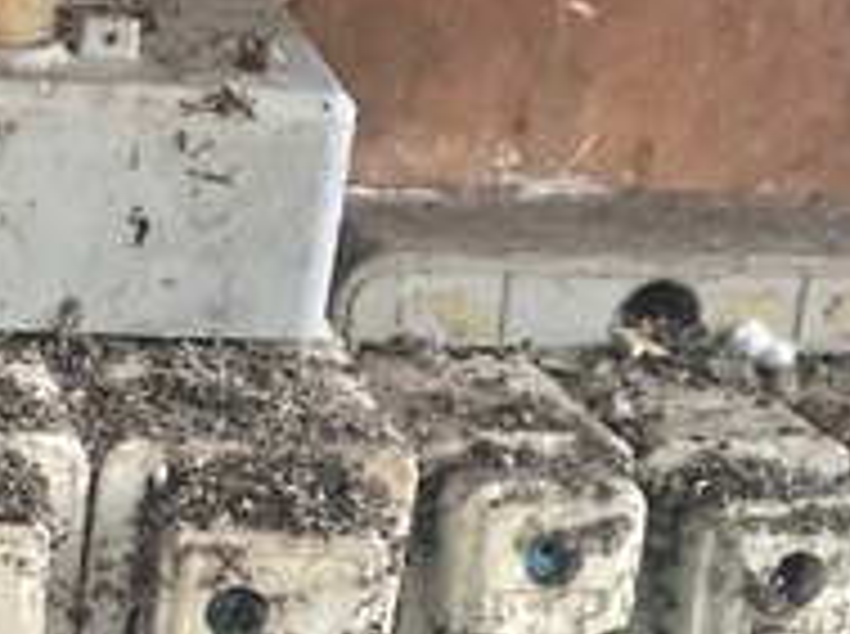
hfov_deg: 19.7
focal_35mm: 95
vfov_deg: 15.0
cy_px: 746
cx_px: -108
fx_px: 2328
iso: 100
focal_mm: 3.99
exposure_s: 1/17
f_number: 1.8
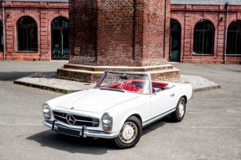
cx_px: 120
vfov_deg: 27.0
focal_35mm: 50
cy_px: 80
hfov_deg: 39.6
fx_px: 335
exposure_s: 1/640
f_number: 3.2
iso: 100
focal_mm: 50
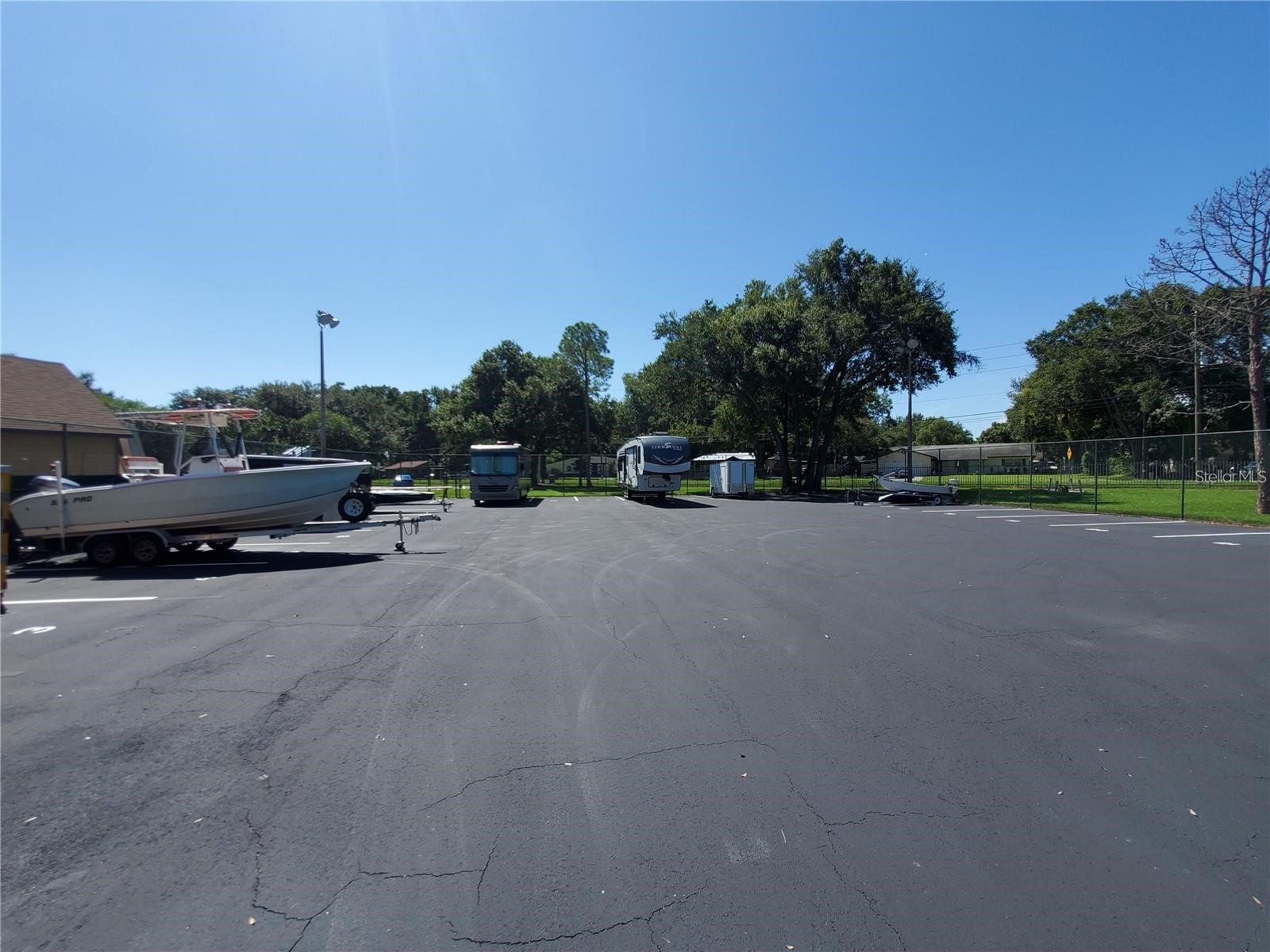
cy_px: 476
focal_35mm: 13
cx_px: 635
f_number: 2.2
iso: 50
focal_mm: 1.8
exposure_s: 1/1075
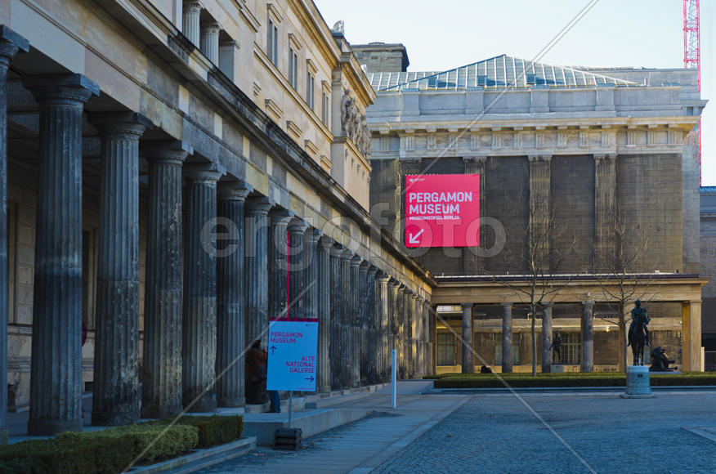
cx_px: 358
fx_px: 1310
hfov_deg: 30.6
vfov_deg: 20.5
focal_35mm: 66
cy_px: 237
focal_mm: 44
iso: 100
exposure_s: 1/125
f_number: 4.2
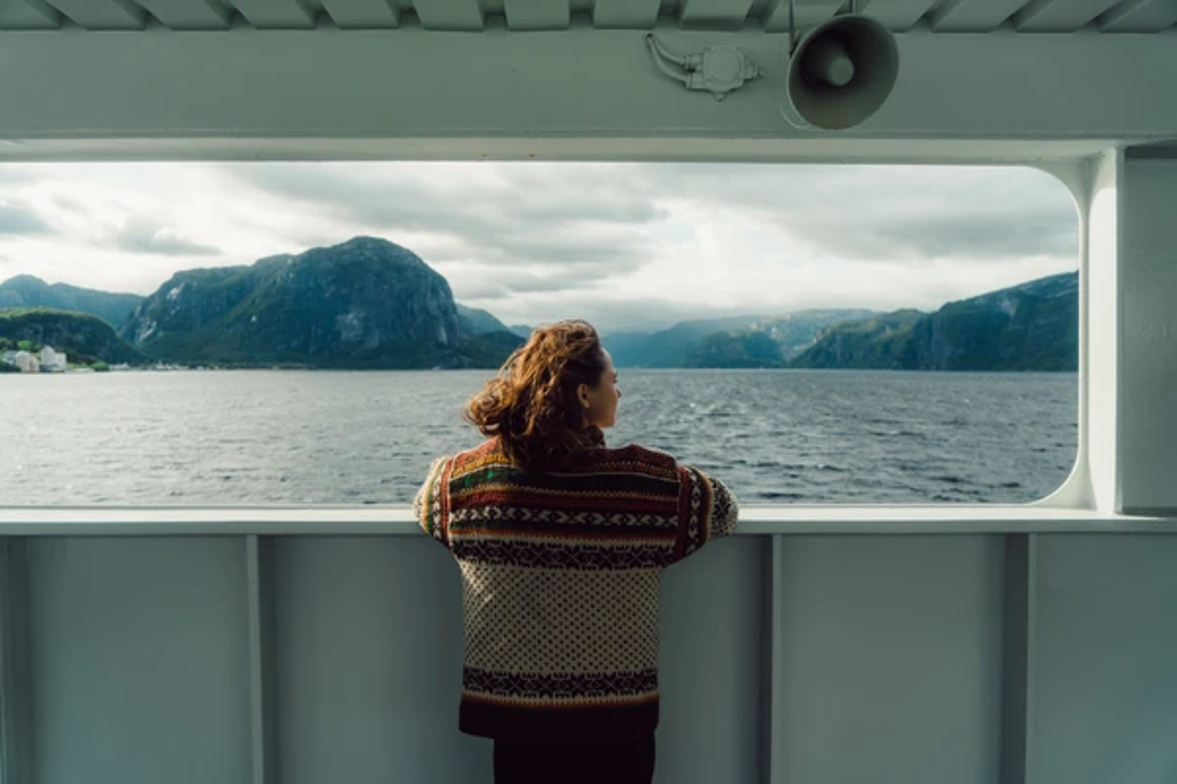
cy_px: 392
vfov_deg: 53.1
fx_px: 785
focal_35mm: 24
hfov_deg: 73.7
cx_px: 588
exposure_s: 1/250
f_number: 4
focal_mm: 24
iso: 80
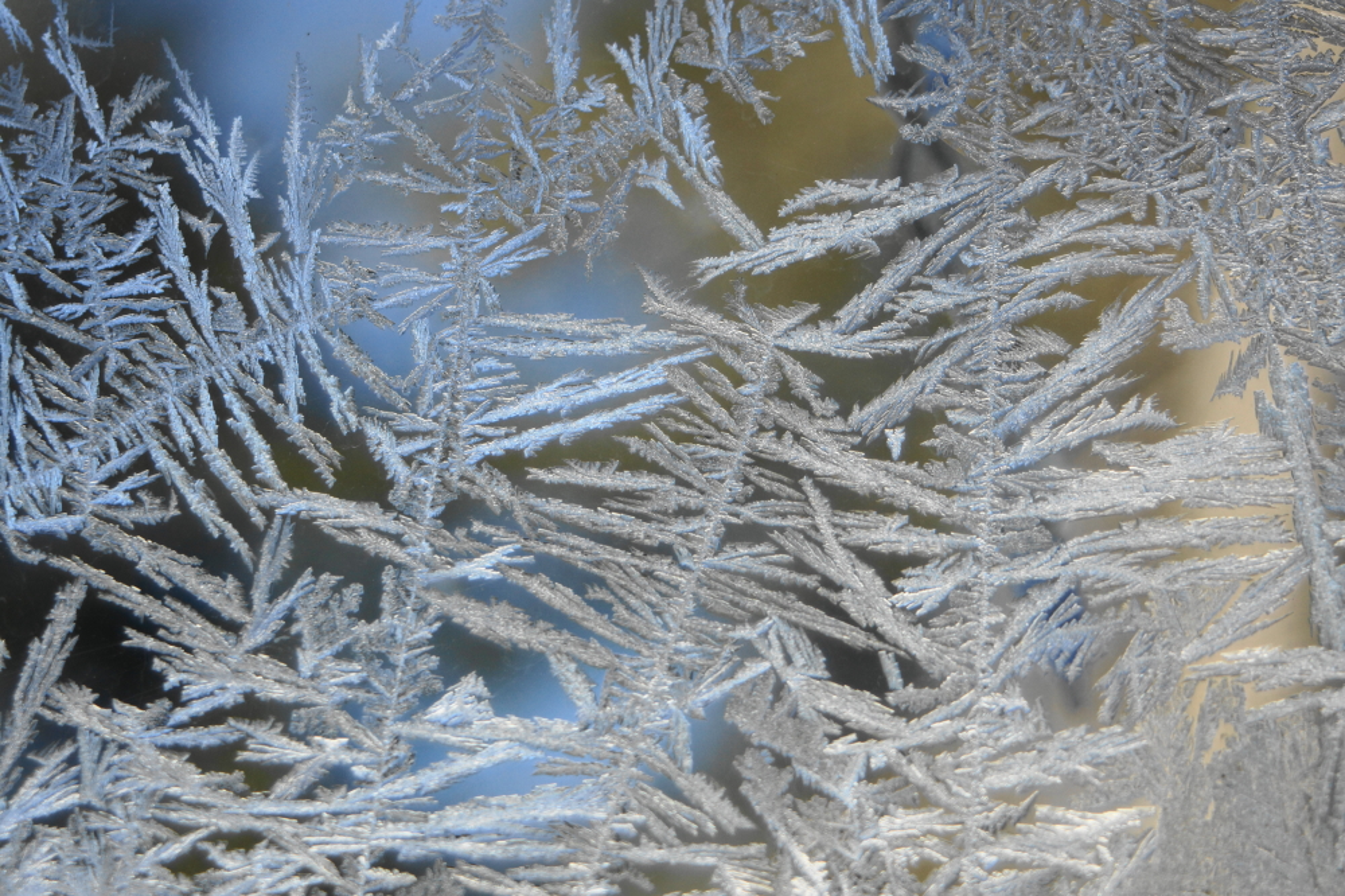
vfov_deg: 10.2
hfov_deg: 15.2
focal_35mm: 135
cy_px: 448
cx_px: 672
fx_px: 5042
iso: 200
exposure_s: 1/160
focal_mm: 90
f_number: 5.6
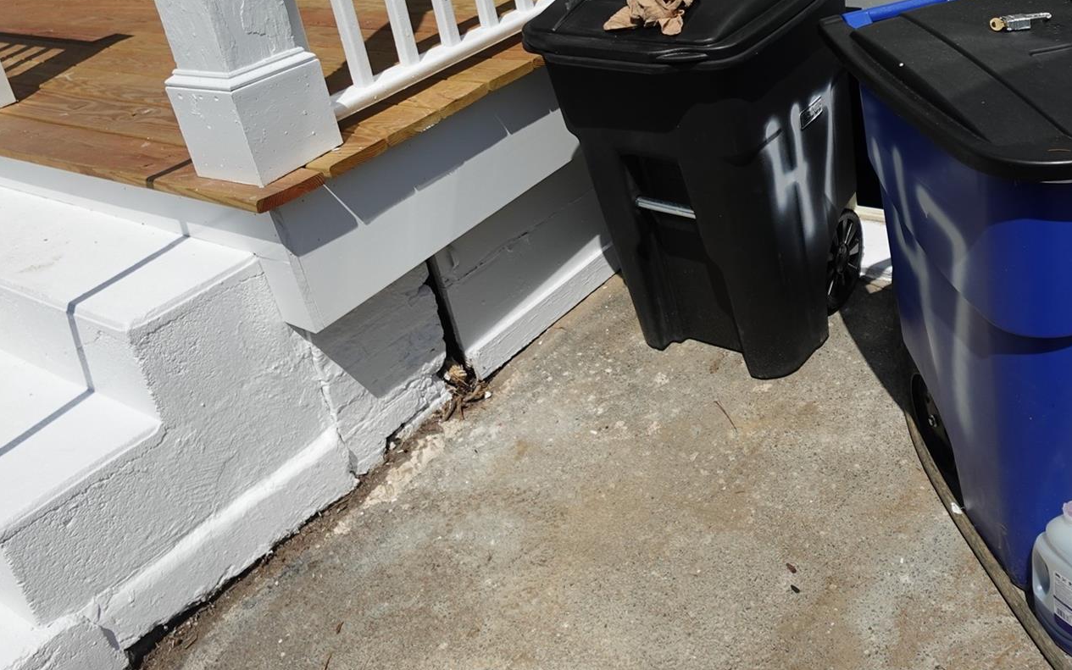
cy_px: 98
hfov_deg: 56.0
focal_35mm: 33
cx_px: 771
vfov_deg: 36.5
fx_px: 964
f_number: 2
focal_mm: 7.6
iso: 125
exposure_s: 1/8000
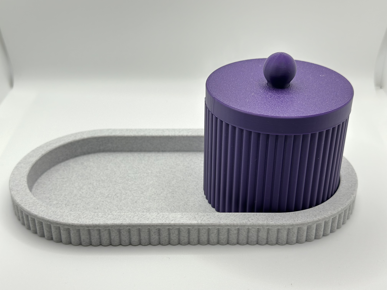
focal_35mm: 48
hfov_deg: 39.7
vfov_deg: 30.3
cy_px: 145
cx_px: 194
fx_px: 537
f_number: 1.78
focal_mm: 6.86
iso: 80
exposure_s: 1/225
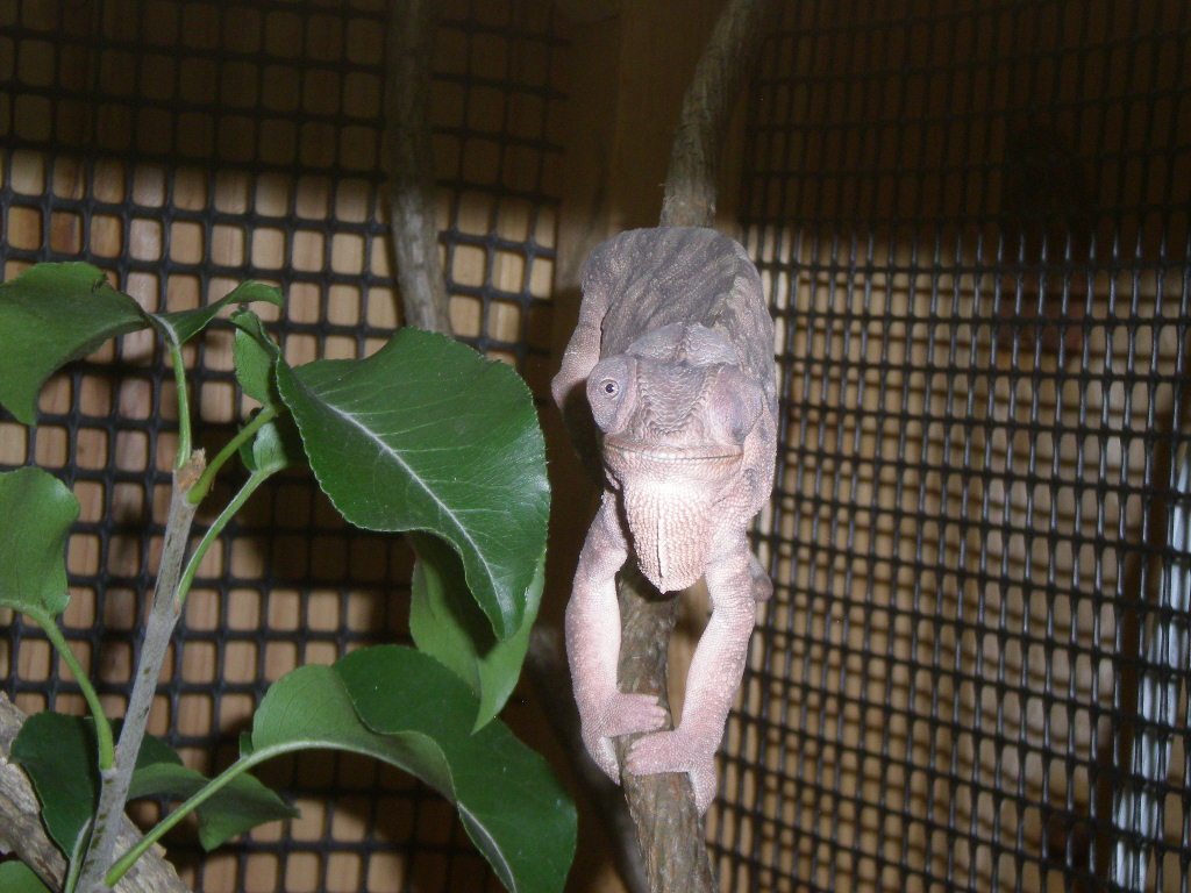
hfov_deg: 17.3
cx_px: 596
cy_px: 446
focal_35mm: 114
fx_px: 3922
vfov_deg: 13.0
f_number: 8.5
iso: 151
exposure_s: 1/120
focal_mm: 18.9
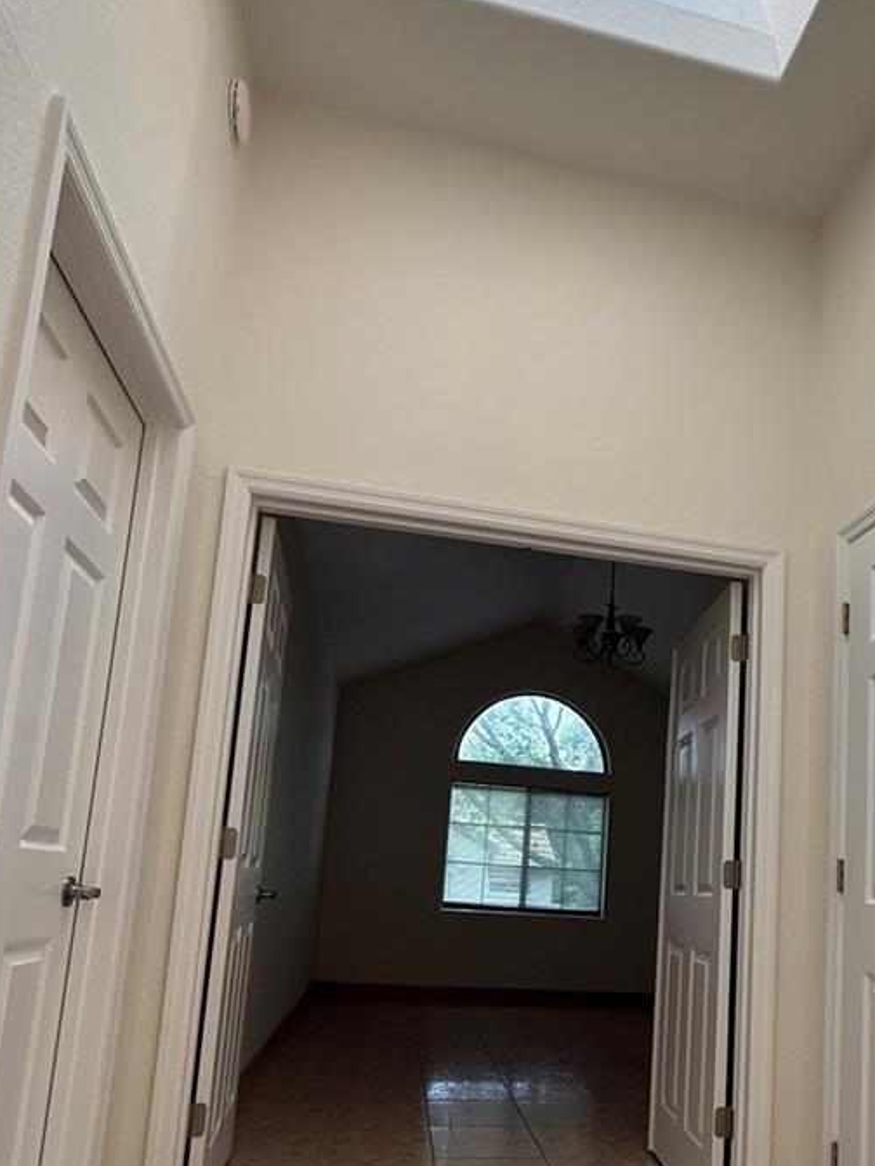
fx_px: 843
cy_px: 784
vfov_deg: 67.3
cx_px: 562
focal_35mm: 25
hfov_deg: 54.1
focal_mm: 2.22
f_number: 2.2
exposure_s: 1/120
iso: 320
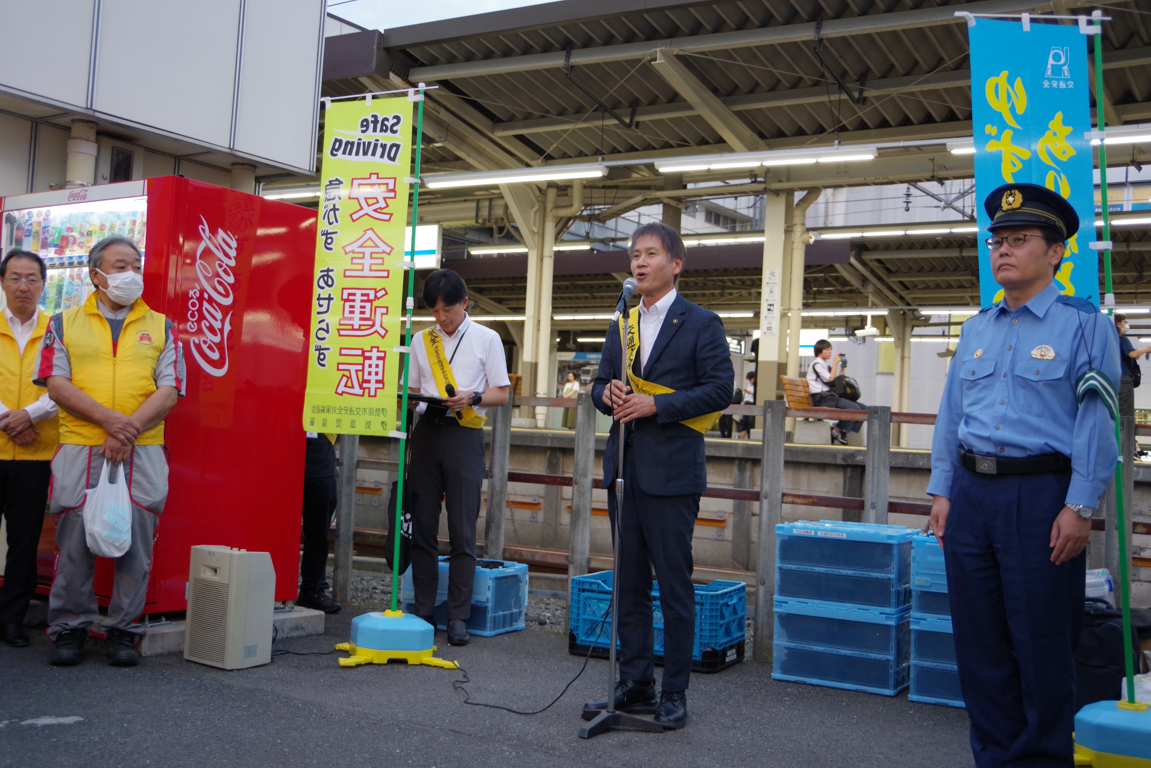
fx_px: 1151
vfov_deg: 36.9
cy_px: 384
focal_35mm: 36
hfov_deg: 53.1
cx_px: 576
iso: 400
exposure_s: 1/50
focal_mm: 24
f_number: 4
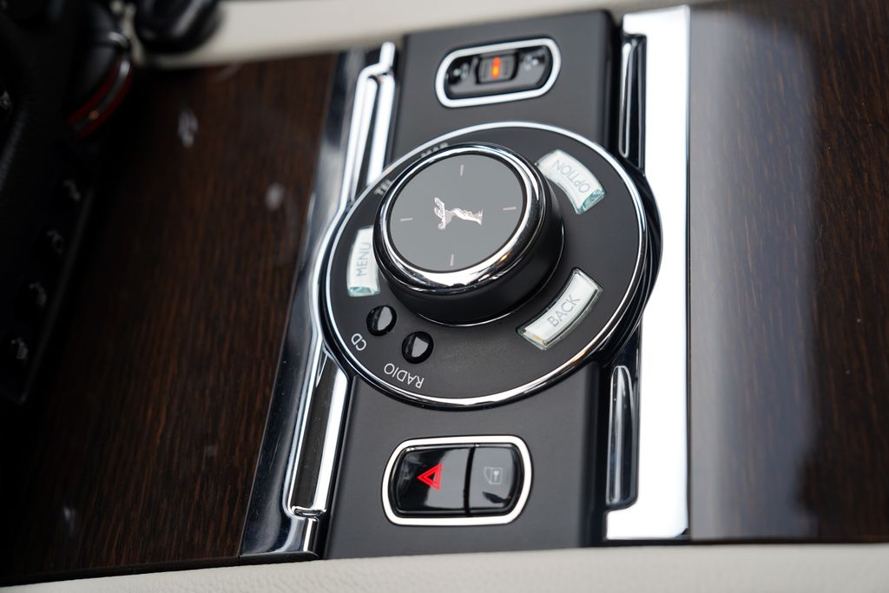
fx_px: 1161
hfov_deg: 41.9
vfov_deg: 28.7
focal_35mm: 47
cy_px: 296
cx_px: 444
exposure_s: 1/60
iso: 125
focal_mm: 47
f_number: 4
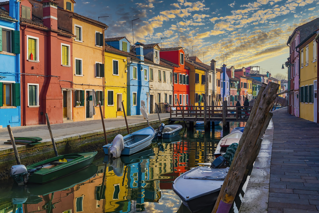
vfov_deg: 33.4
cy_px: 106
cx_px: 160
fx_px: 354
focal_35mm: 40
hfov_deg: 48.5
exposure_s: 1/500
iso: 400
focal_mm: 40
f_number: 8
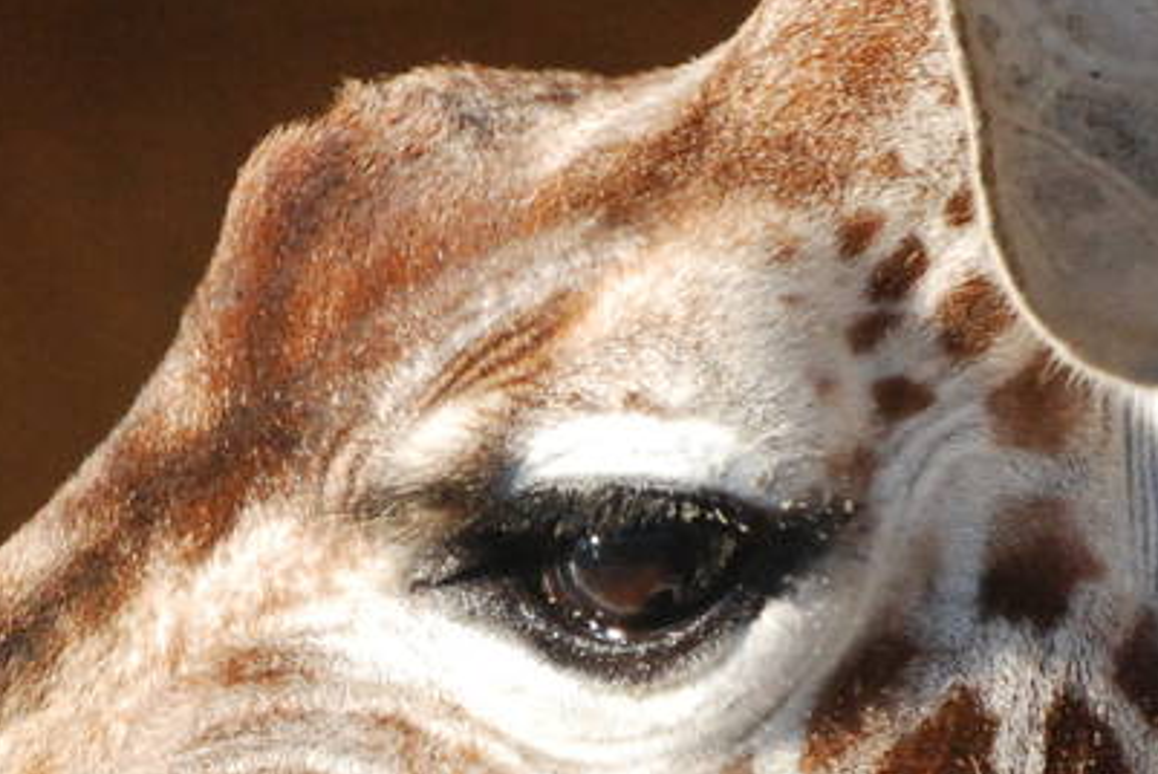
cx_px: 627
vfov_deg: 1.2
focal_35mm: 1168
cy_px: 637
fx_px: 37596
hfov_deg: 1.8
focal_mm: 195
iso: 1000
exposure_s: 1/1600
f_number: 5
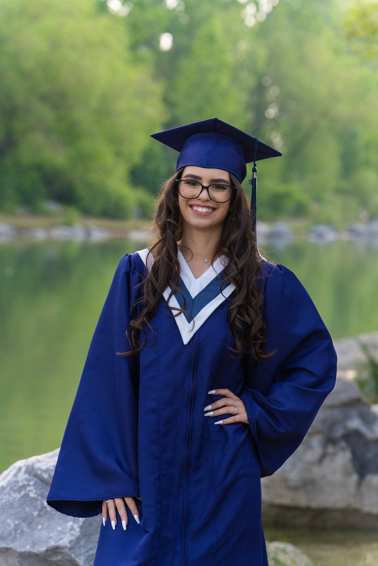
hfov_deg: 9.1
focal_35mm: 150
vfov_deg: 13.7
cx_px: 189
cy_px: 283
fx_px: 2362
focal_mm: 150
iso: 500
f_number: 6.3
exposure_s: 1/320
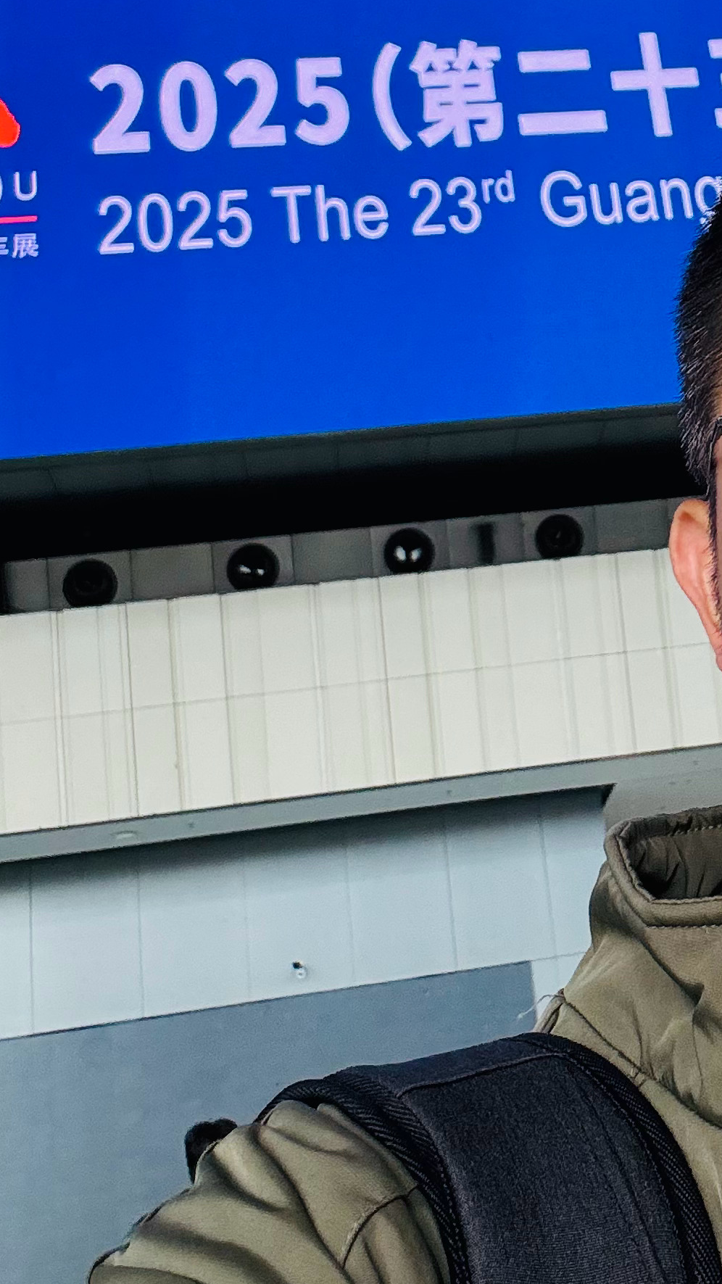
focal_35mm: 57
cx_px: 729
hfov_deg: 20.4
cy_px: 389
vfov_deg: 36.1
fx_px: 1940
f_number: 1.9
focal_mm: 2.69
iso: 80
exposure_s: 1/121
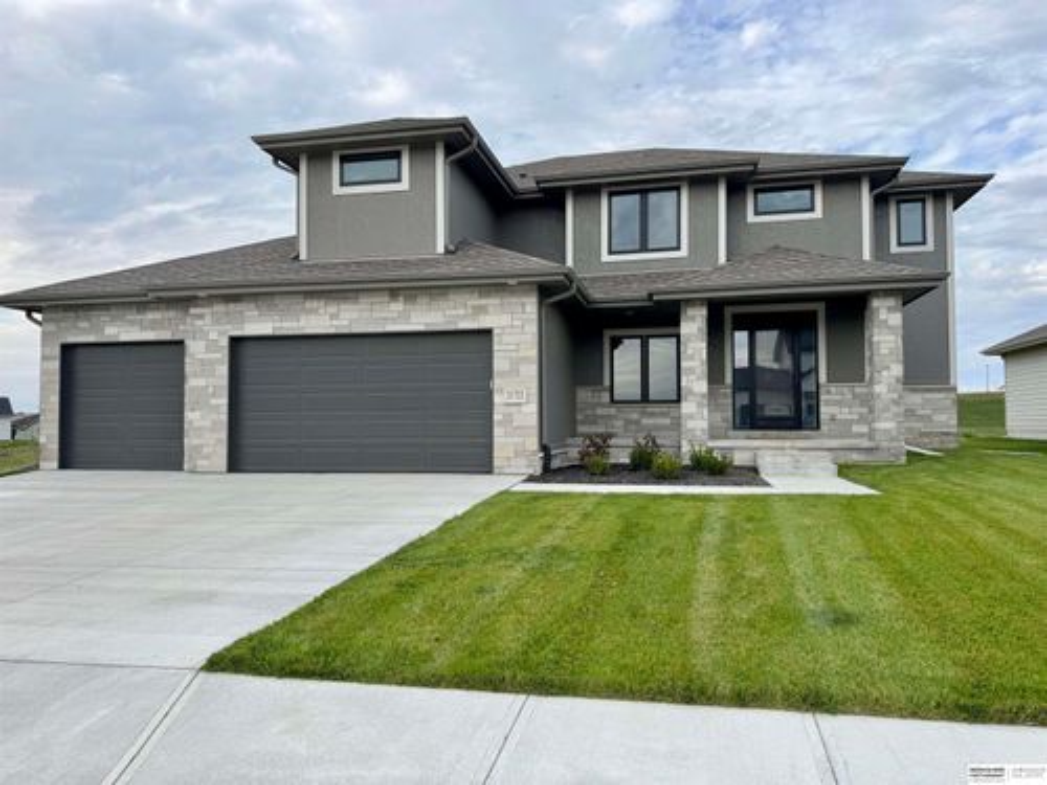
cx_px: 524
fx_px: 726
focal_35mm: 24
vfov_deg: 56.8
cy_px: 392
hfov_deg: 71.6
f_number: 1.78
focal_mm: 6.76
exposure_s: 1/1560
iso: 80
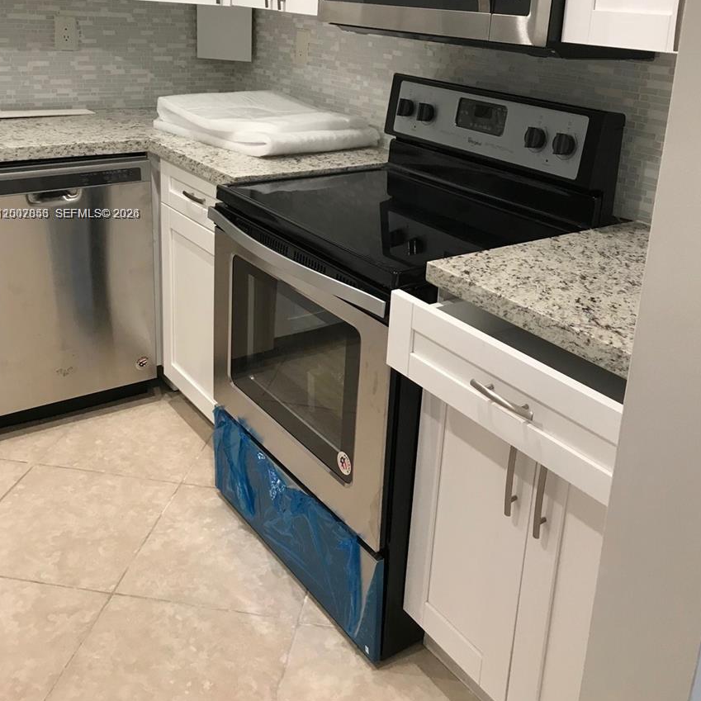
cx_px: 358
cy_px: 215
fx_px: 802
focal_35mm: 35
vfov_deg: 46.2
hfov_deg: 47.2
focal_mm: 3.99
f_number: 1.8
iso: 40
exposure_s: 1/24
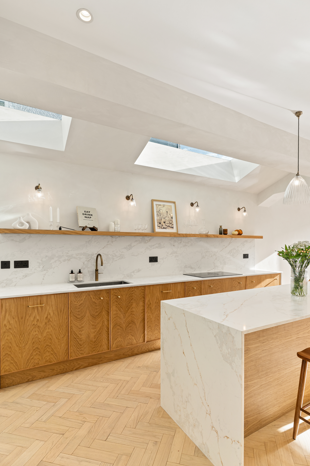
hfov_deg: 64.4
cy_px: 249
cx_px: 169
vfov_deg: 86.8
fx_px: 245
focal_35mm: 19
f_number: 7.1
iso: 200
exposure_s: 1/100
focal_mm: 17
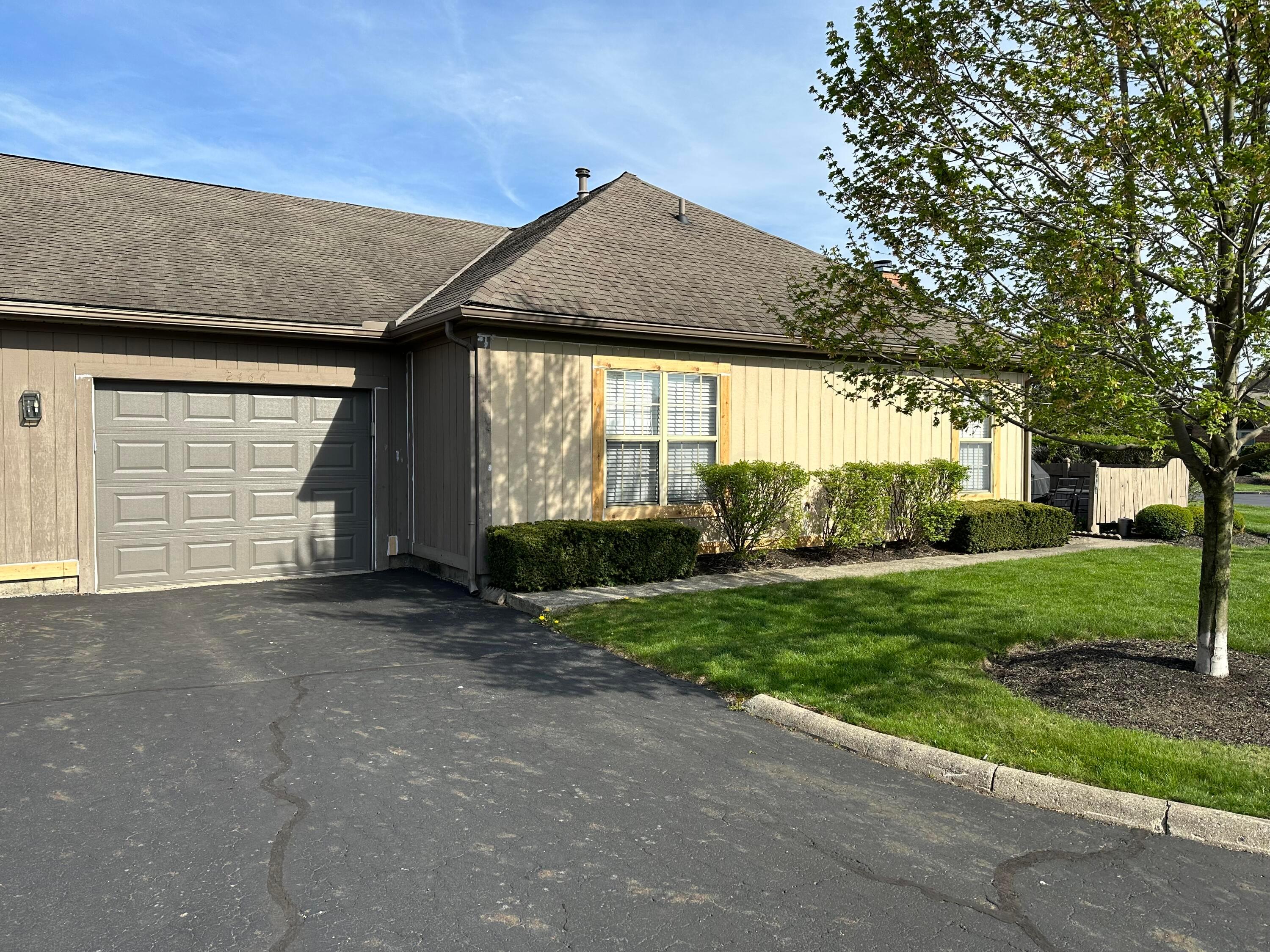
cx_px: 635
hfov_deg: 71.6
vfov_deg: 56.8
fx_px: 881
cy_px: 476
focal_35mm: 24
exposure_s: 1/3356
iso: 80
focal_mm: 6.86
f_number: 1.78
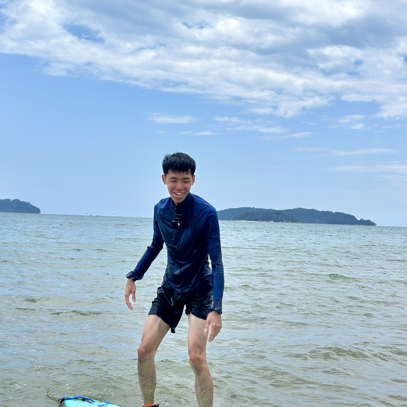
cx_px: 201
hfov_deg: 27.3
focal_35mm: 63
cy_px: 229
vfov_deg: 27.3
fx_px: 838
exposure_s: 1/8197
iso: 80
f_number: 1.78
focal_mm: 6.86
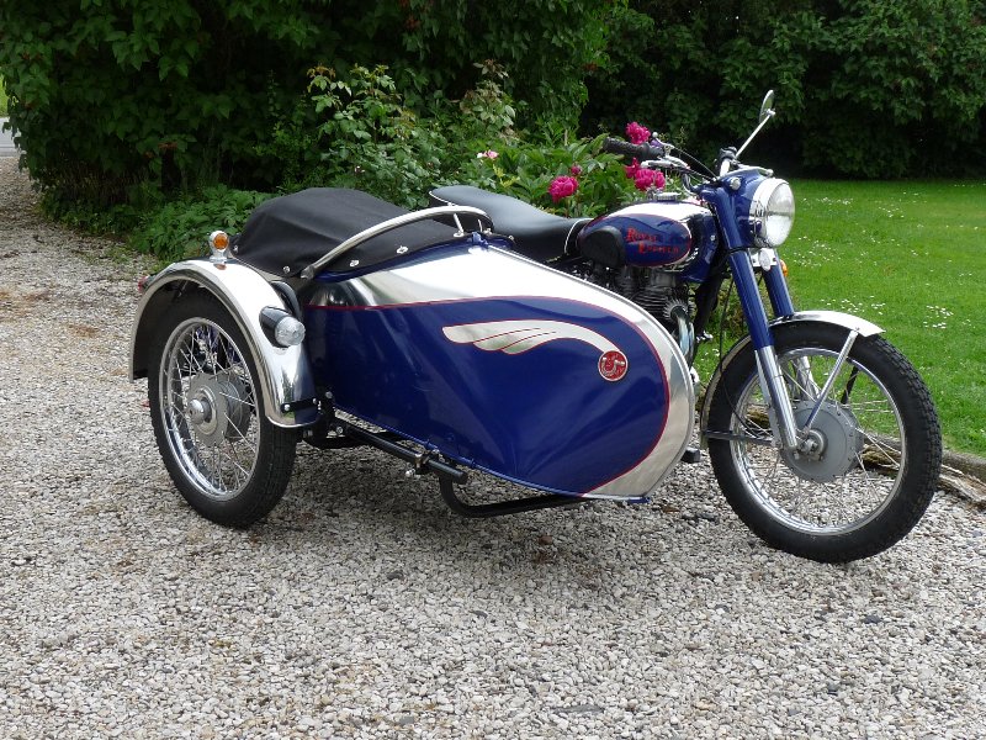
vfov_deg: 31.5
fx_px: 1310
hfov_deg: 41.2
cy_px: 370
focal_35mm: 46
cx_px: 493
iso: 100
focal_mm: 5.8
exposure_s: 1/160
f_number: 4
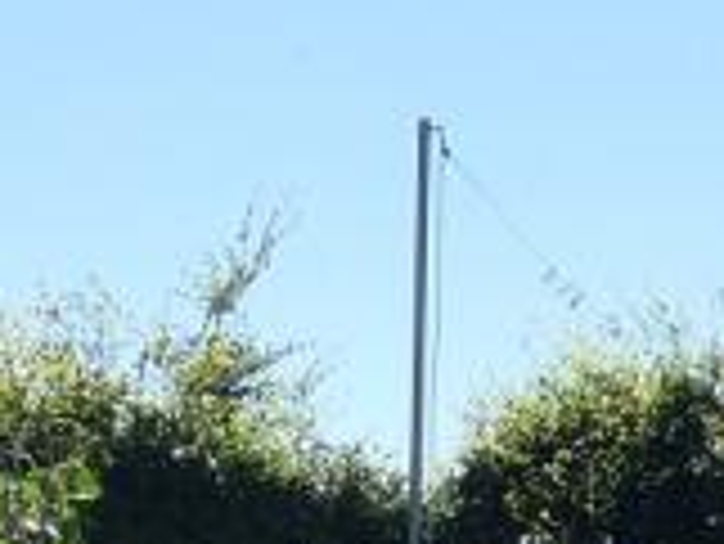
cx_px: 355
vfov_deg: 10.3
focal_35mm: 127
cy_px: 1259
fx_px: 2658
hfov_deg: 15.5
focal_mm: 3.6
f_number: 3.2
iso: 80
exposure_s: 1/1000
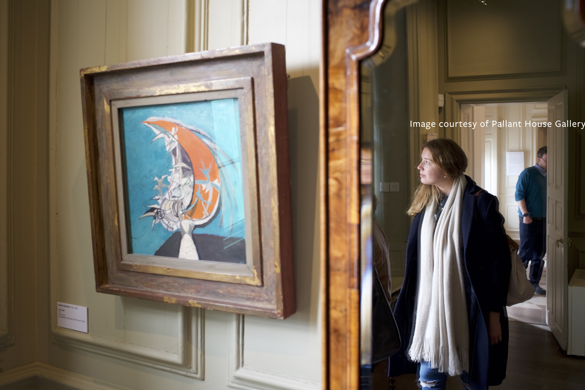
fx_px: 601
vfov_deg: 36.0
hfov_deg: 51.9
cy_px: 191
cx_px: 299
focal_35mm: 37
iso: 800
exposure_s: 1/60
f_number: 4.5
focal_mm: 35
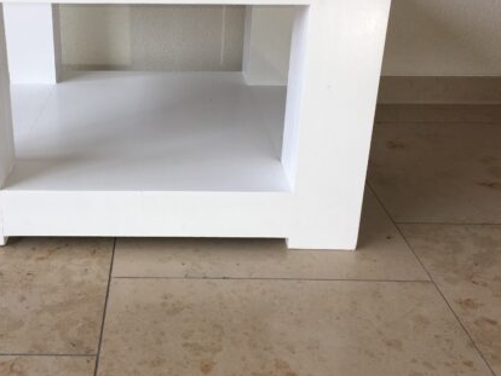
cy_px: 120
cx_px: 159
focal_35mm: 42
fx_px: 608
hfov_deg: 44.0
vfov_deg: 34.0
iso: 25
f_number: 2.2
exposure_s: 1/100
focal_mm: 4.15
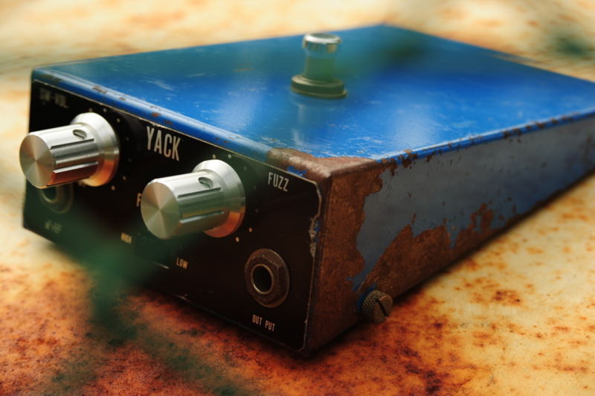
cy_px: 198
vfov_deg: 13.7
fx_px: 1651
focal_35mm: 100
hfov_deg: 20.4
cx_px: 298
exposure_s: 1/400
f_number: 2
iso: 400
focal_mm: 100
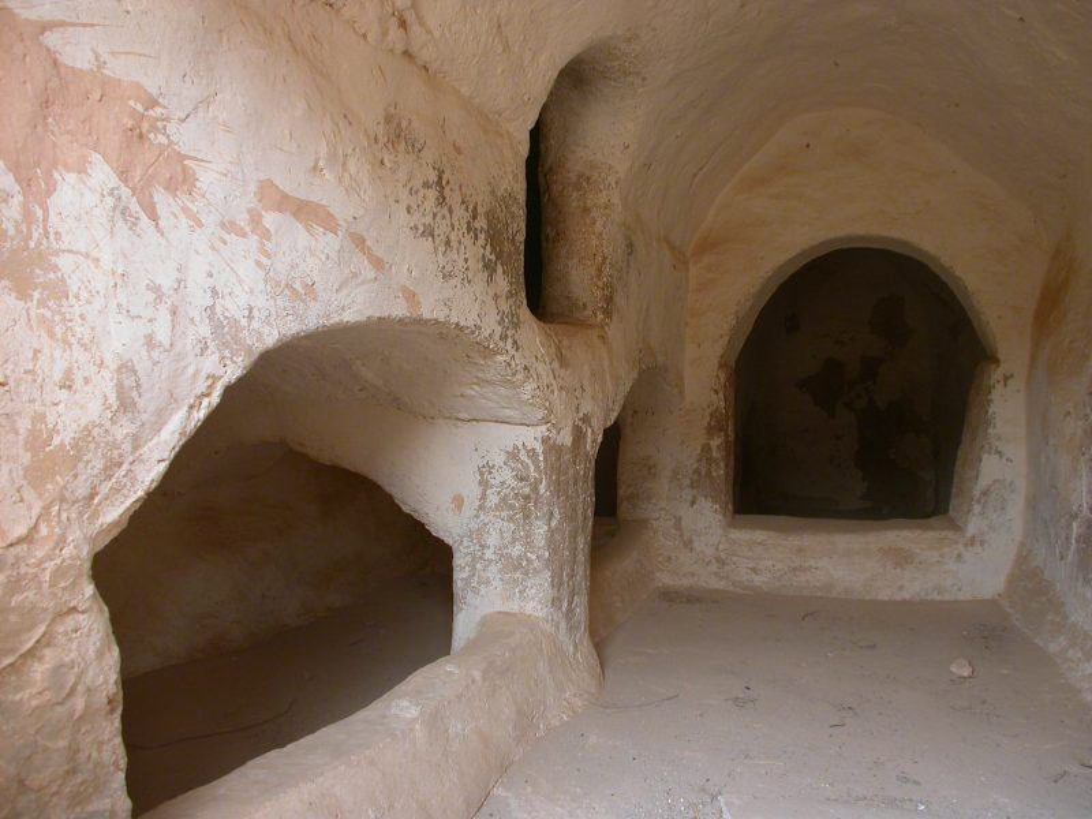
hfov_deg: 49.0
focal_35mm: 38
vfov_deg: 37.7
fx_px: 1199
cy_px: 410
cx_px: 546
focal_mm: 7.85
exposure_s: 1/21.2
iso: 100
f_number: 2.6
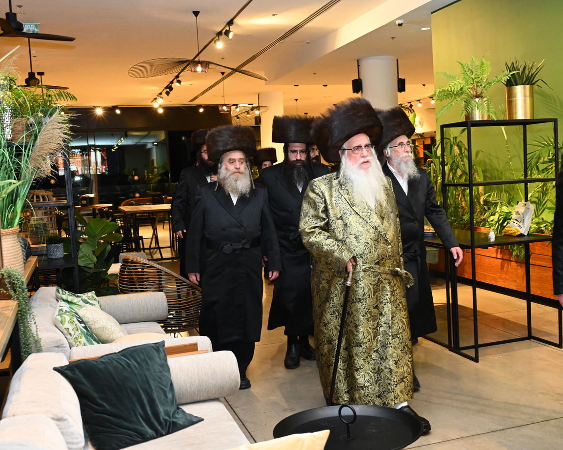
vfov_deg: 36.5
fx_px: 683
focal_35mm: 41
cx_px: 335
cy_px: 227
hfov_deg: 44.6
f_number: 6.3
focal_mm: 36
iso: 5000
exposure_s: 1/125
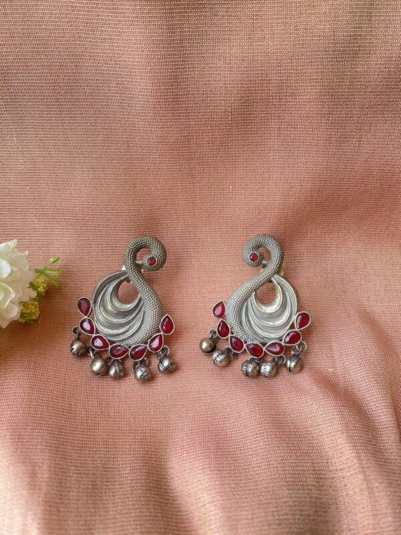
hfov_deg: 53.1
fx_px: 402
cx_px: 200
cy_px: 268
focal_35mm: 26
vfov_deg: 67.3
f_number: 1.8
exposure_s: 1/122
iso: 64
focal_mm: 4.25
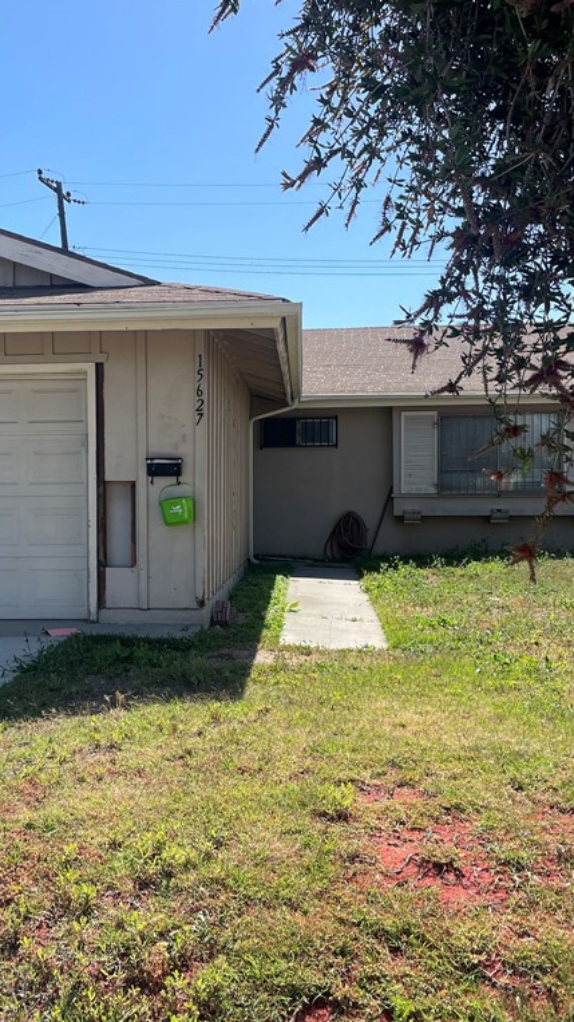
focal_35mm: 38
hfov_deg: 30.9
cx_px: 177
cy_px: 509
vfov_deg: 52.8
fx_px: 1029
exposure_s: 1/2681
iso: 32
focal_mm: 4.2
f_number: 1.6
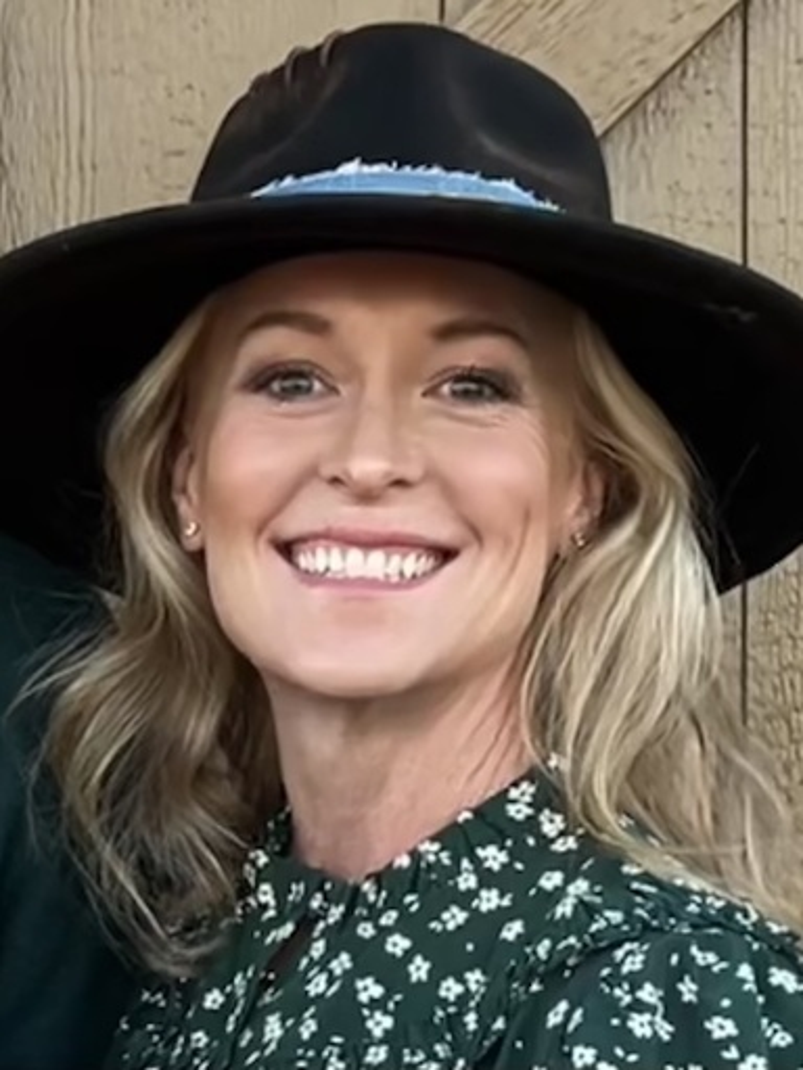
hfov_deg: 53.1
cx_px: 402
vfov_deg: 67.3
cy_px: 535
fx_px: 804
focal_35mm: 26
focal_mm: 5.7
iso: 64
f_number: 1.5
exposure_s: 1/121
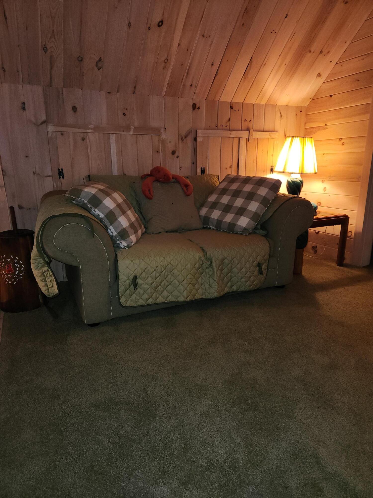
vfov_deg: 73.9
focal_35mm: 23
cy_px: 249
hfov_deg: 58.9
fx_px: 330
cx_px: 186
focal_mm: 5.4
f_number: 1.8
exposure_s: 1/15
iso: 125
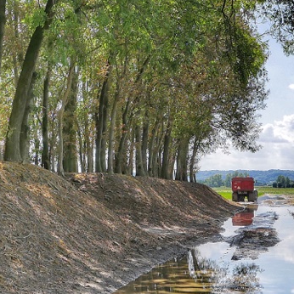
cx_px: 94
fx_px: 653
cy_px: 155
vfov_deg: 25.4
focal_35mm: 68
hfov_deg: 25.2
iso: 200
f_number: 4.9
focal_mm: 13
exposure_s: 1/1300
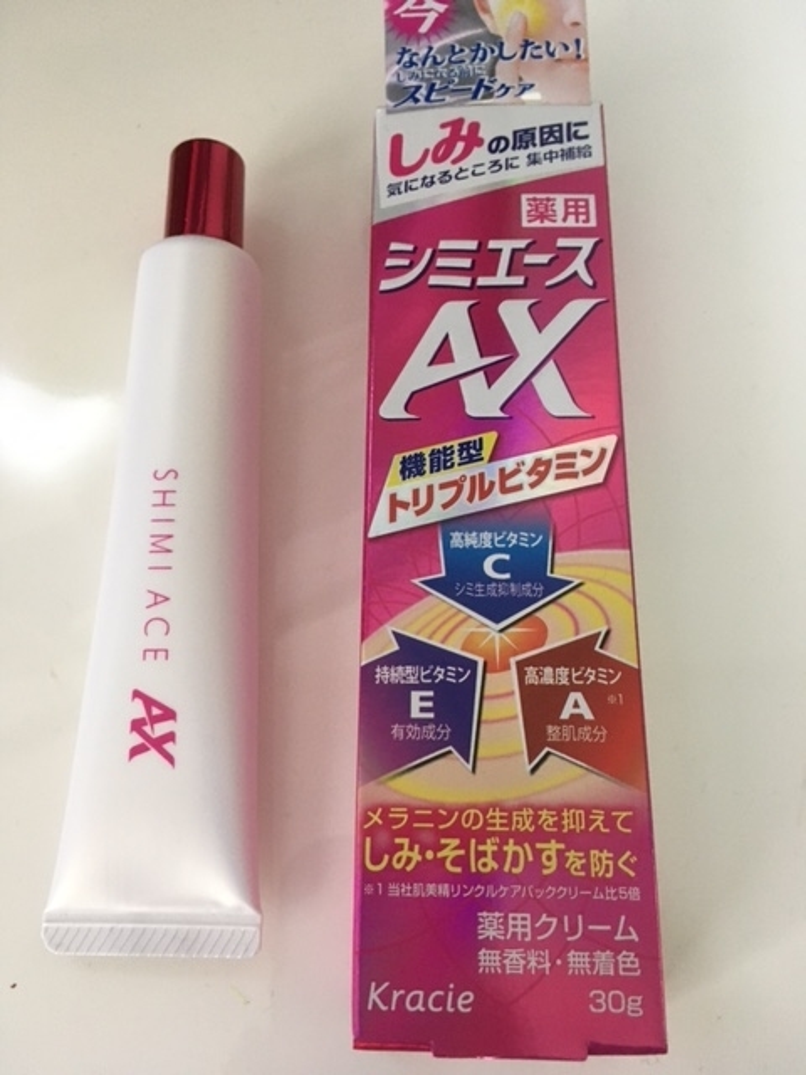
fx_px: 900
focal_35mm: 29
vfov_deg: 61.7
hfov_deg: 48.2
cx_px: 403
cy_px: 538
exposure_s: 1/30
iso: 160
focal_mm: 4.15
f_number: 2.2
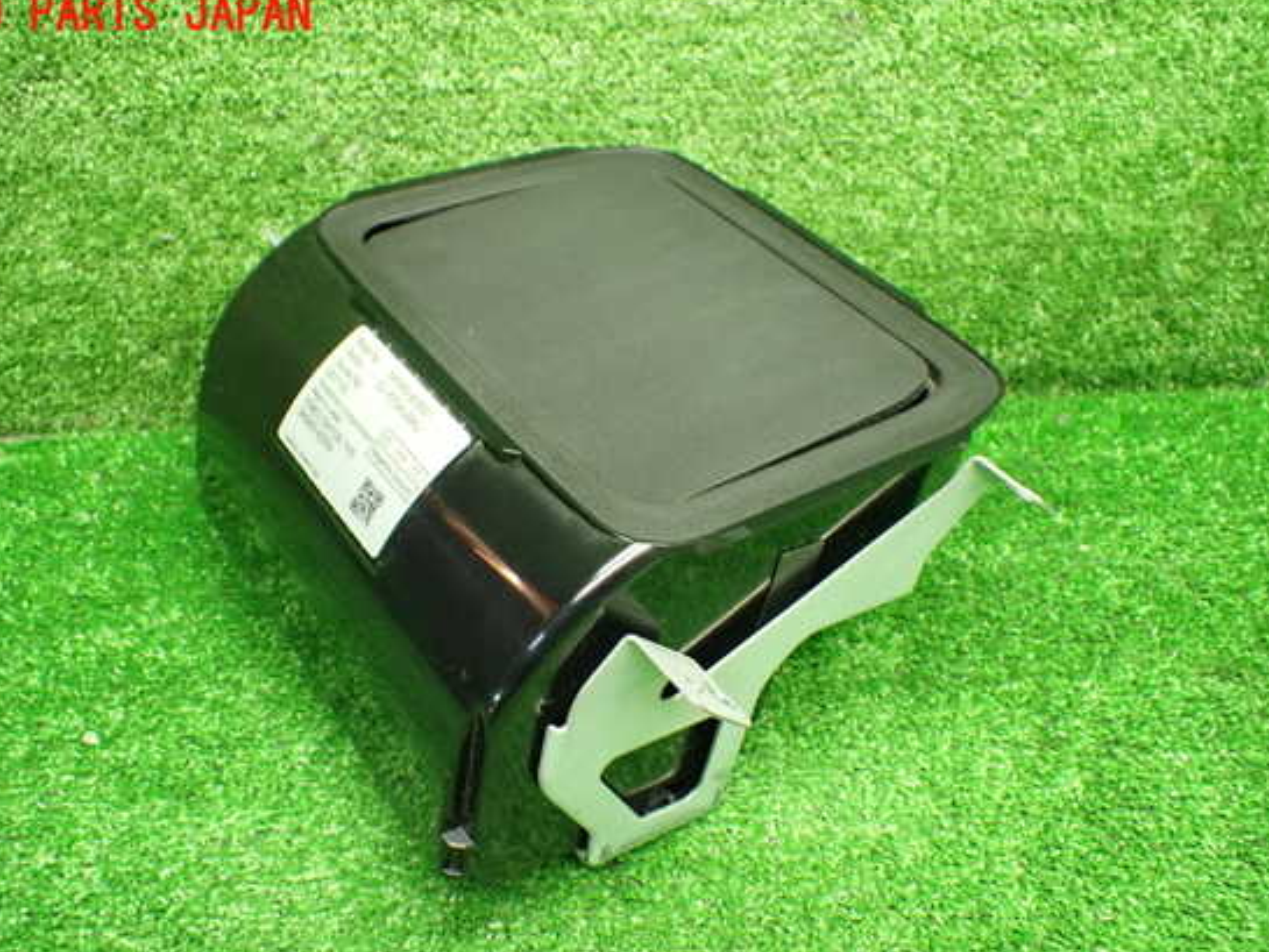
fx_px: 1210
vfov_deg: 42.9
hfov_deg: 55.3
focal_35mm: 33
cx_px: 587
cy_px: 510
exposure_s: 1/60
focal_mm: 5.4
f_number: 2.3
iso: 800
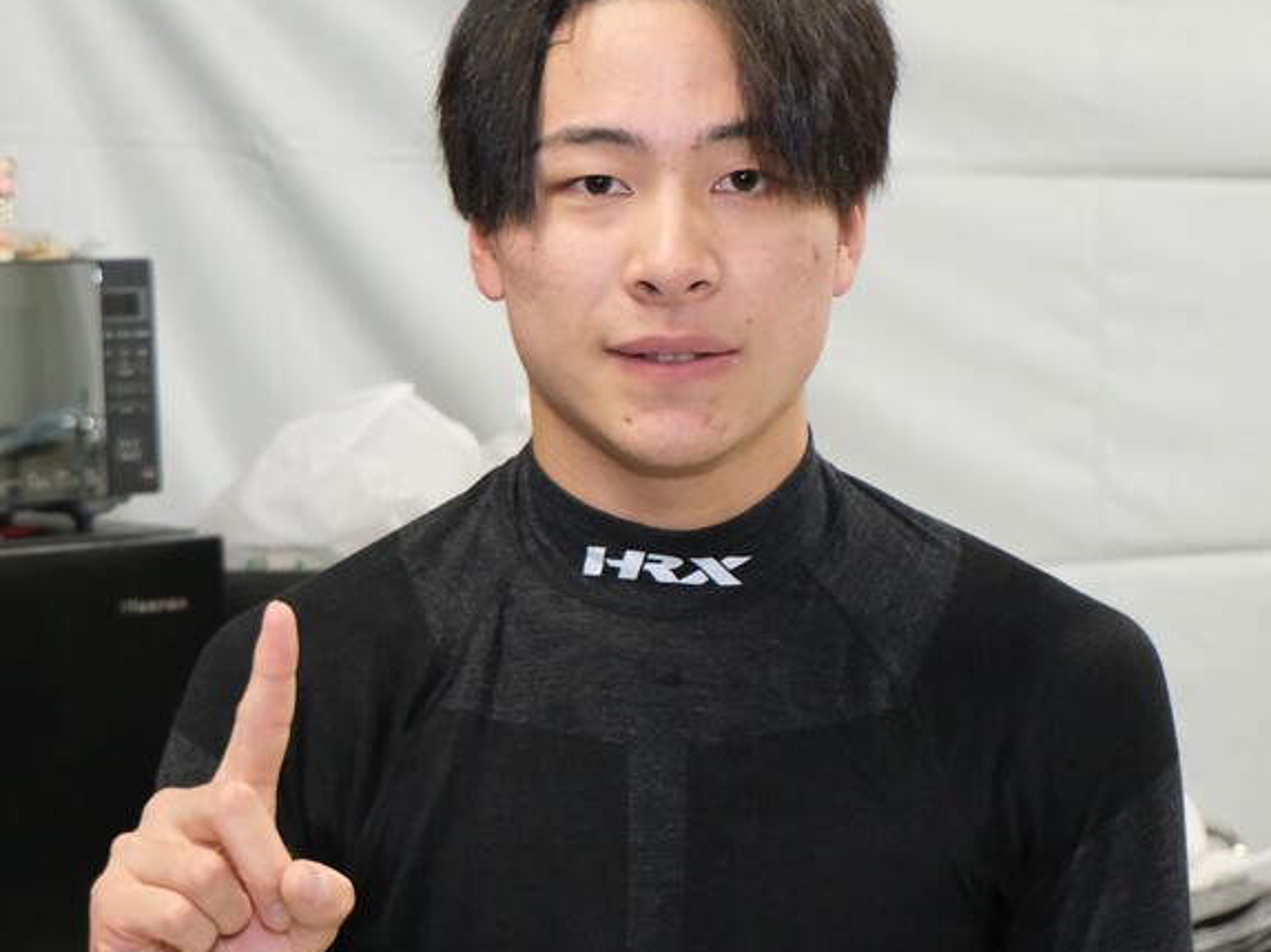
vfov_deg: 19.4
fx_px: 2789
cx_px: 655
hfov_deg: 25.7
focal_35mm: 76
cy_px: 454
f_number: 5.6
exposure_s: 1/180
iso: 6400
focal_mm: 42
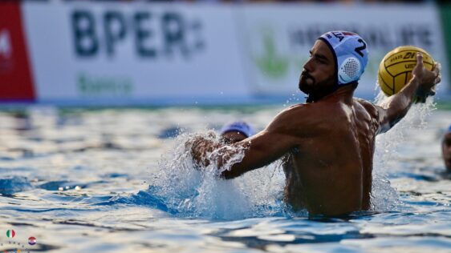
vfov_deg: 3.1
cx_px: 253
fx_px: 4651
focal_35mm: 389
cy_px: 115
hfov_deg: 5.6
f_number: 2.8
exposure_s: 1/1600
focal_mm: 300
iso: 200
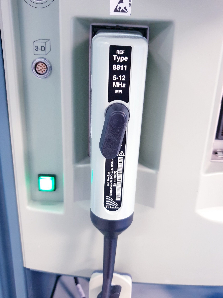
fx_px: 249
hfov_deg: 48.2
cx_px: 117
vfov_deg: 61.7
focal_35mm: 29
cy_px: 150
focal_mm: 4.3
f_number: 1.5
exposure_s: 1/20
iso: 320
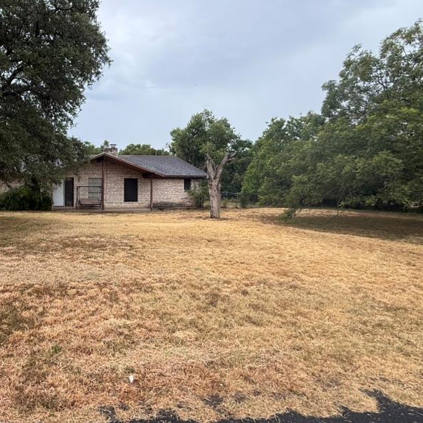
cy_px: 200
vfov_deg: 72.1
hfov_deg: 66.6
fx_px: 290
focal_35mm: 21
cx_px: 95
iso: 50
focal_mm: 2.22
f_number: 2.2
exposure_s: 1/152
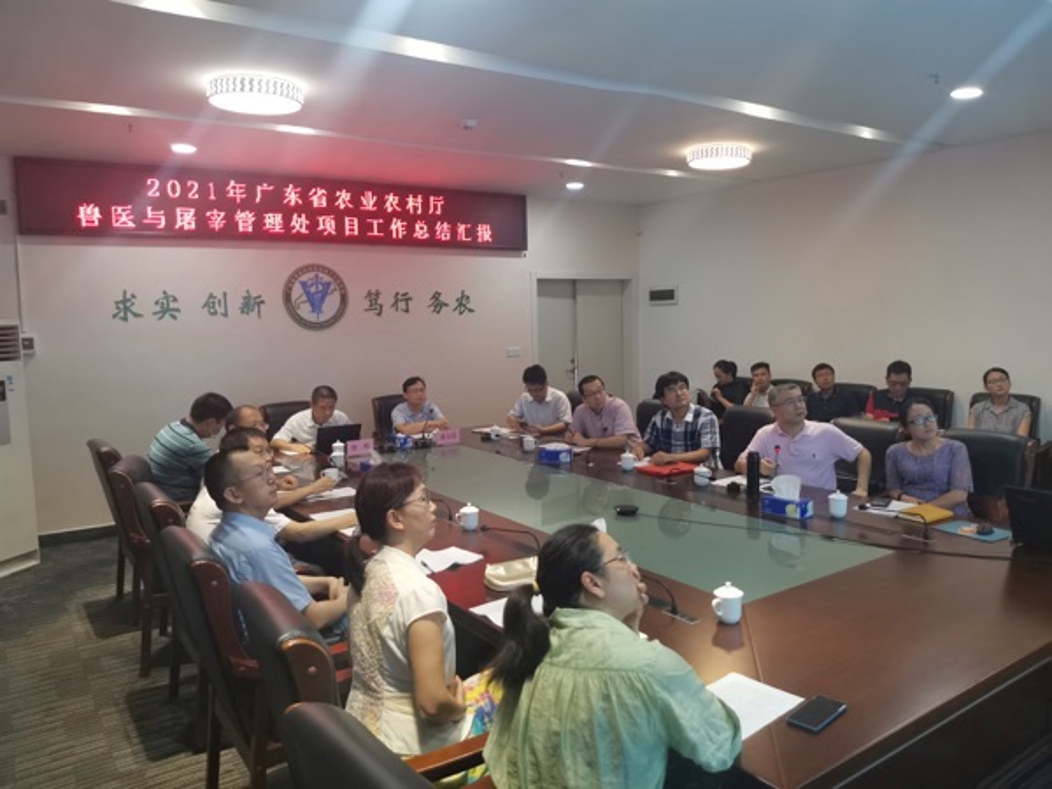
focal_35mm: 26
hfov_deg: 67.3
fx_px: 790
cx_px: 526
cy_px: 394
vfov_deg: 53.1
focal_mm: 4.66
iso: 200
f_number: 1.4
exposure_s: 1/100
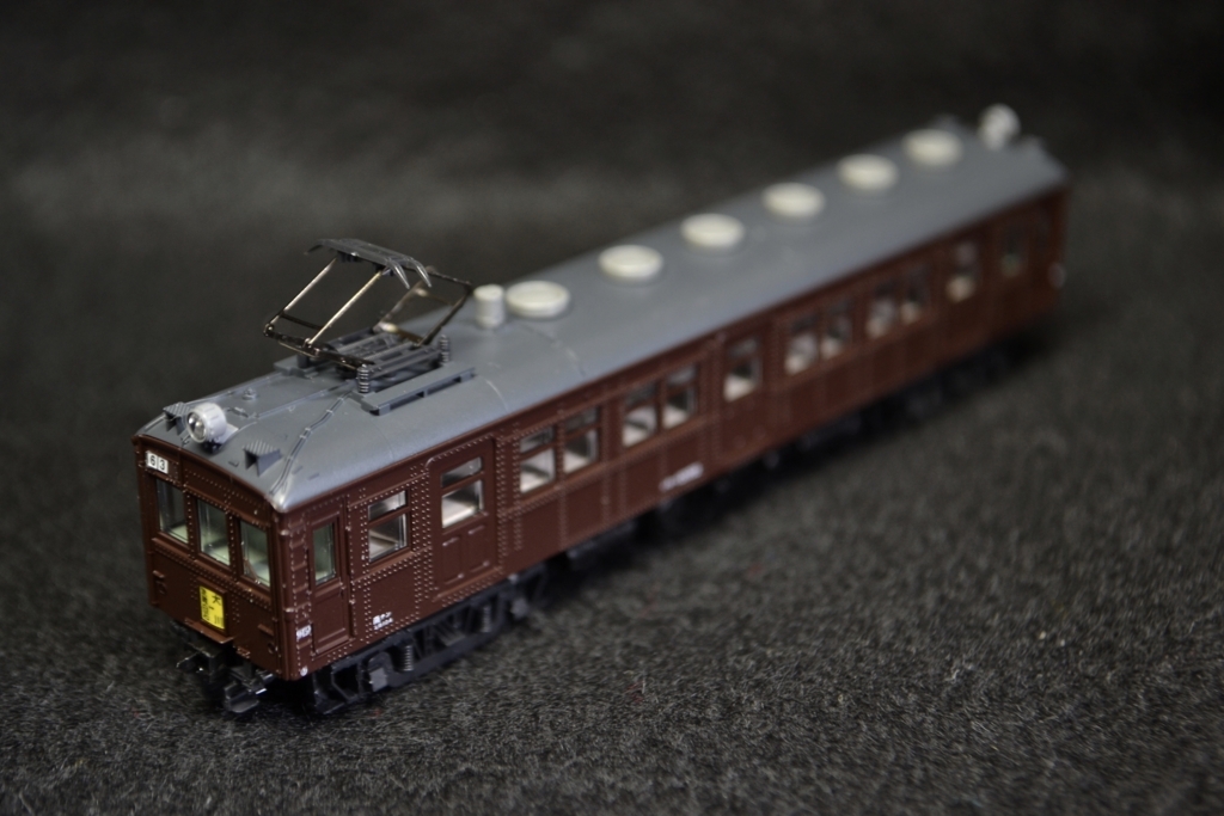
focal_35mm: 68
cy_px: 408
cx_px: 612
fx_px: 2295
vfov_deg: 20.2
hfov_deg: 29.9
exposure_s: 1/6
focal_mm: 45
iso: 400
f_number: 5.3
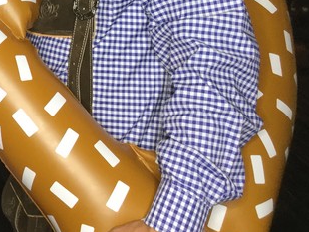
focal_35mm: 90
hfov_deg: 20.3
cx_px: -68
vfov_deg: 15.6
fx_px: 804
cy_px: -74
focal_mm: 3.3
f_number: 2.4
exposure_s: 1/30
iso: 64
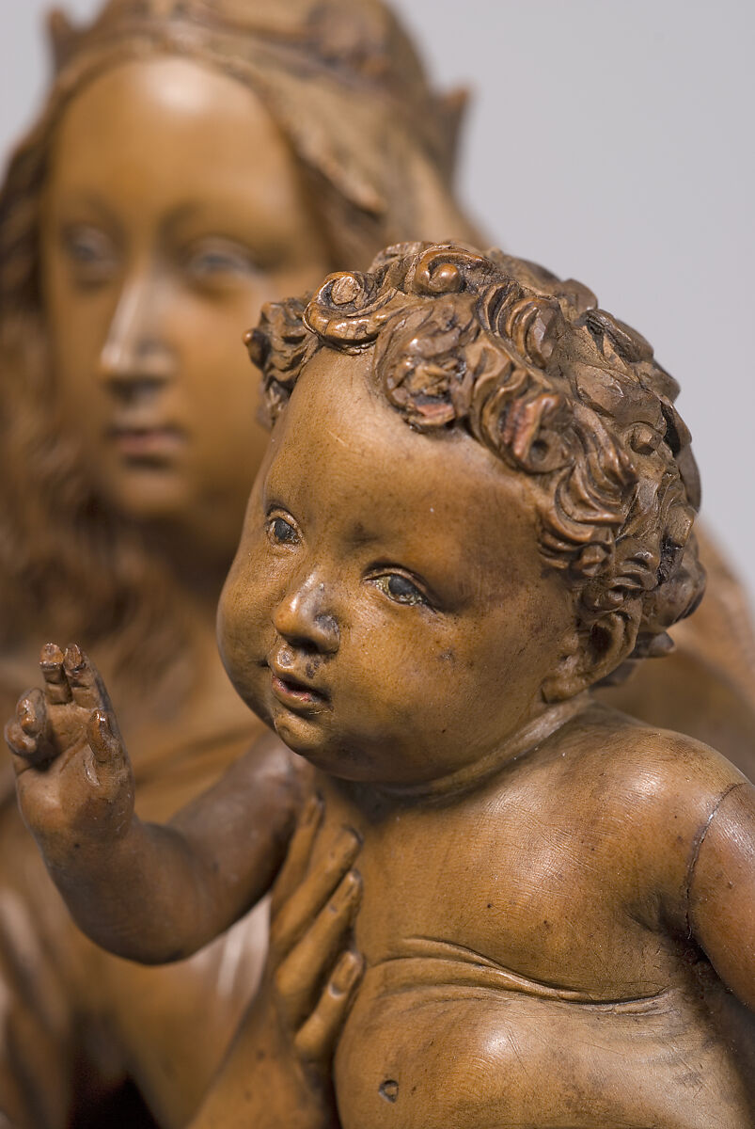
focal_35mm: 90
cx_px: 378
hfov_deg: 15.2
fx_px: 2824
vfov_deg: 22.6
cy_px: 564
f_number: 11
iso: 125
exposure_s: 1/2
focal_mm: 60
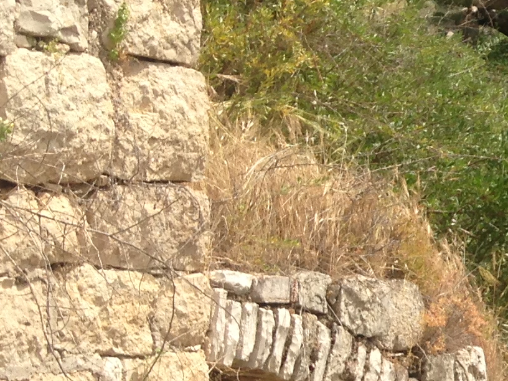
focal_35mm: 132
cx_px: 952
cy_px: 289
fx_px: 1937
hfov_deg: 13.3
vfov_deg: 11.2
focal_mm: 4.12
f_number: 2.4
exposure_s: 1/1595
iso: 50
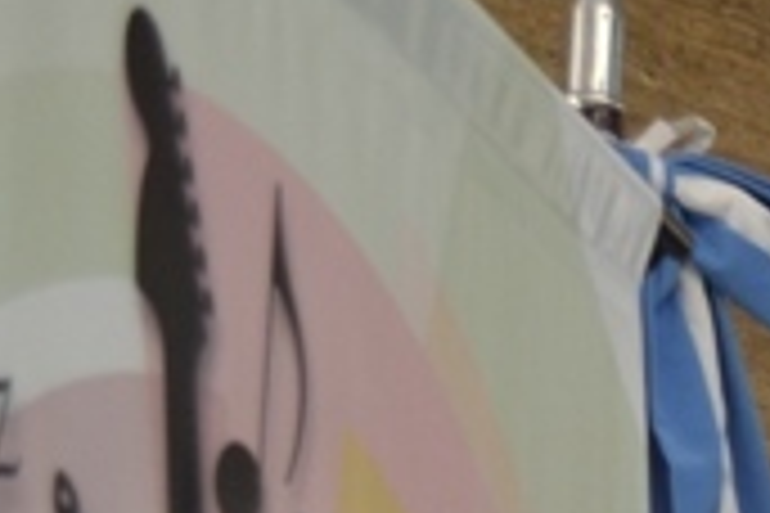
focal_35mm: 180
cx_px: 1981
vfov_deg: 7.0
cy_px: 1442
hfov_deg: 9.8
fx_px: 3850
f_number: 3.8
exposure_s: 1/60
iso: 400
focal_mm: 20
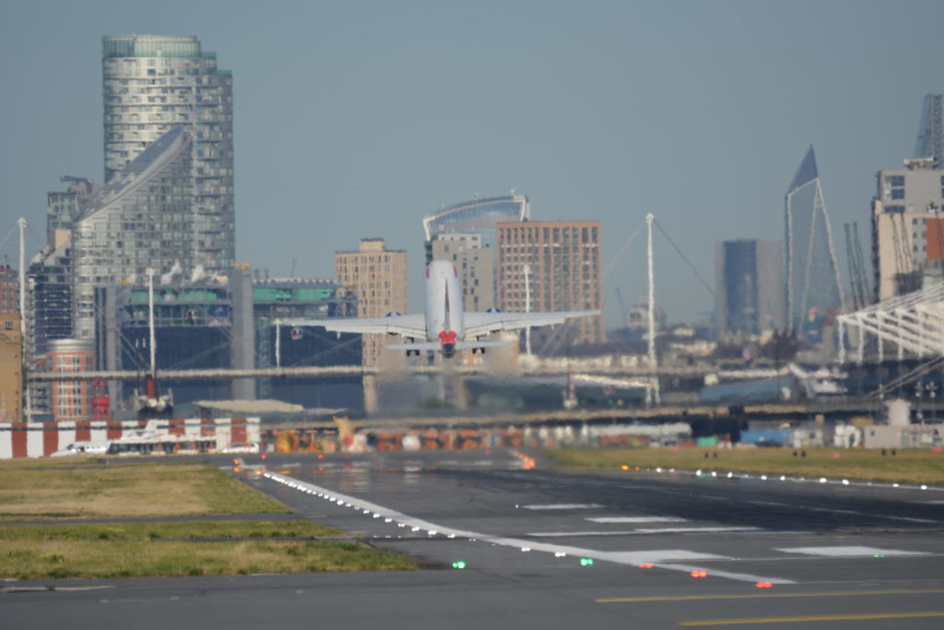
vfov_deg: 2.3
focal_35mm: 600
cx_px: 472
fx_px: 15734
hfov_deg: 3.4
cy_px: 315
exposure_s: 1/800
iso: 100
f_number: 5.6
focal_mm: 400
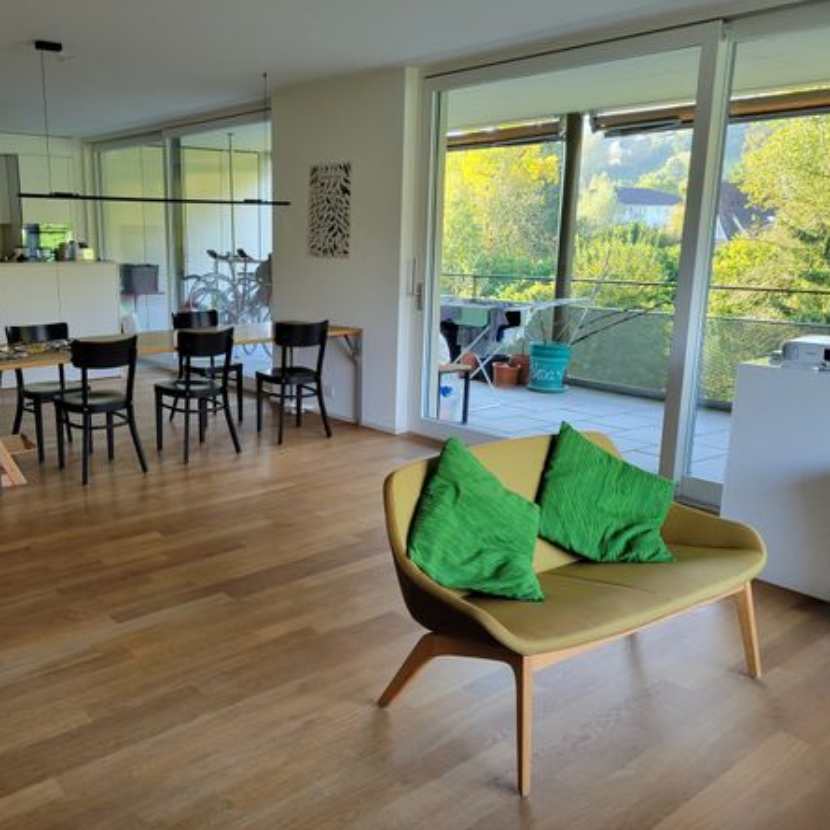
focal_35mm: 31
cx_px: 284
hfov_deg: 51.6
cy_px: 414
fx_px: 841
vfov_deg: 52.5
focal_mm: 5.4
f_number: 1.8
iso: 200
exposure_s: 1/120
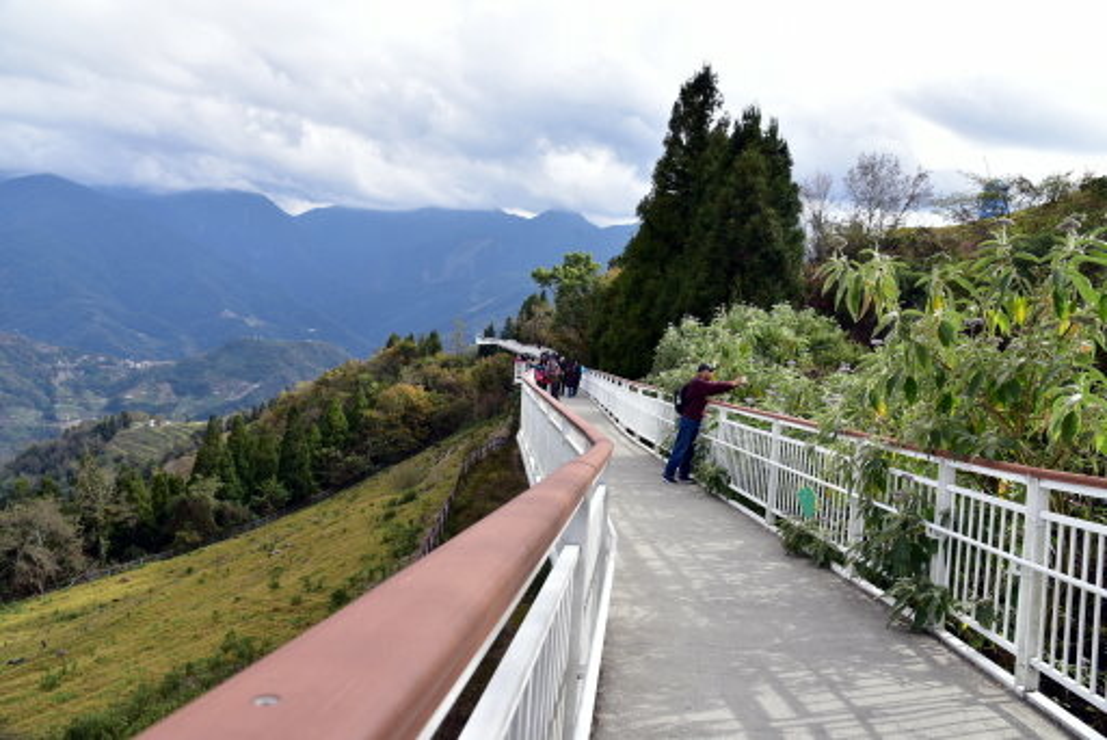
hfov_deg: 73.7
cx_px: 554
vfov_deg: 53.2
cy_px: 370
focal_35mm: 24
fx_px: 738
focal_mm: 24
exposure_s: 1/200
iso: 200
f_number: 8
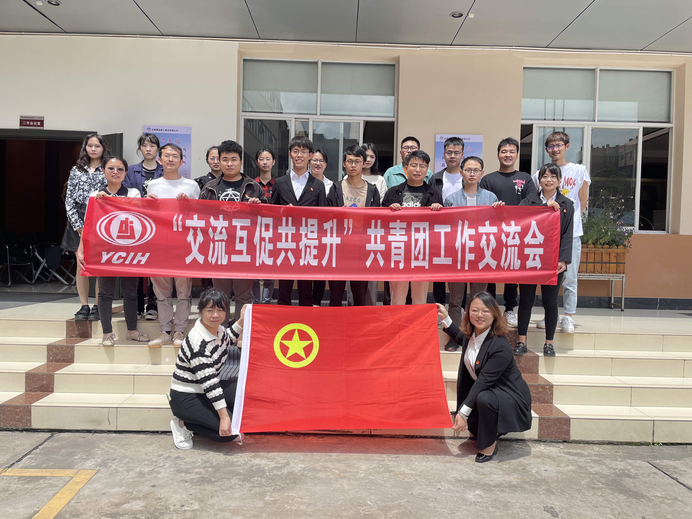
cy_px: 260
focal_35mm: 26
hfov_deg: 67.3
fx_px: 520
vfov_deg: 53.1
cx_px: 346
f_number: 1.6
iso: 32
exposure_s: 1/1473
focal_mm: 4.2
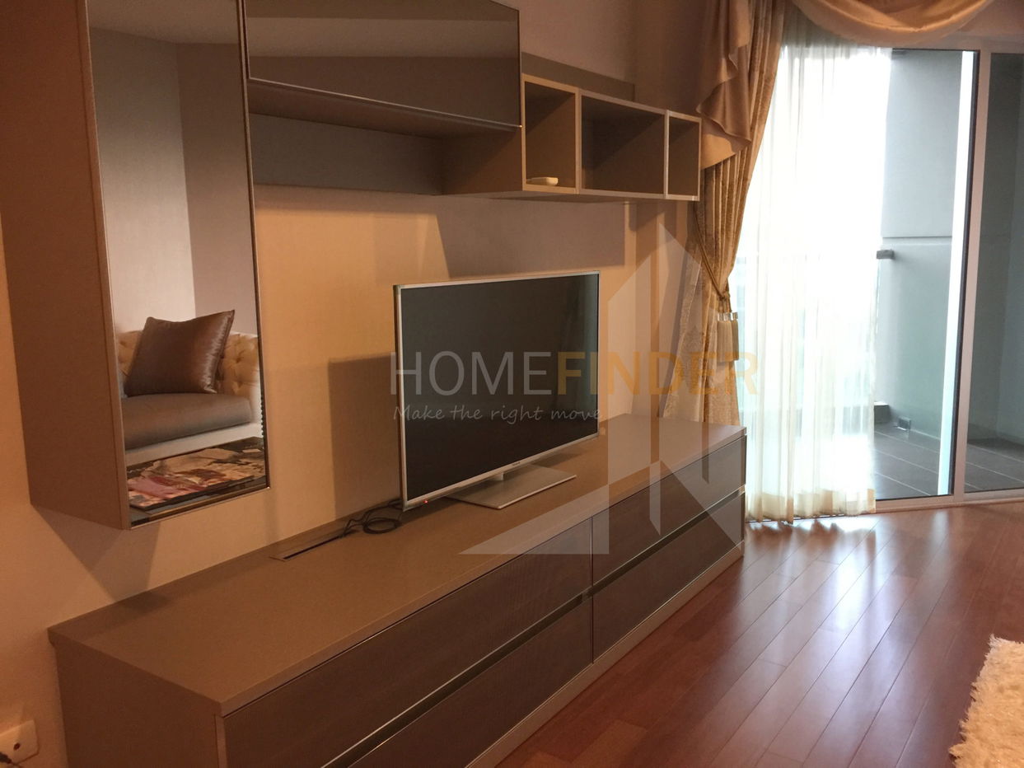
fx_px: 858
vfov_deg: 48.2
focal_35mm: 29
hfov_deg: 61.7
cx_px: 512
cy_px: 384
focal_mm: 4.15
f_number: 2.2
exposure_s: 1/17
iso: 100
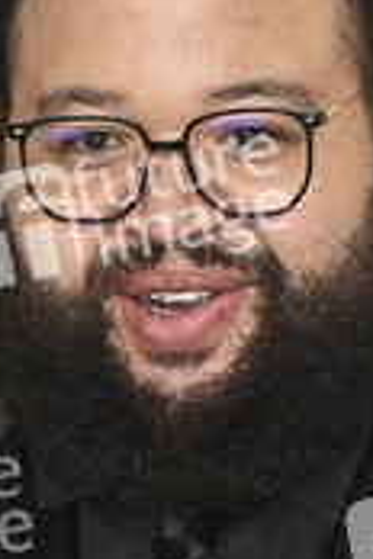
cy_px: 373
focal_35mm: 312
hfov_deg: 4.4
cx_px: 219
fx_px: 4849
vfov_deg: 6.6
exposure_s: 1/320
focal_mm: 91
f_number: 5.6
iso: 2500
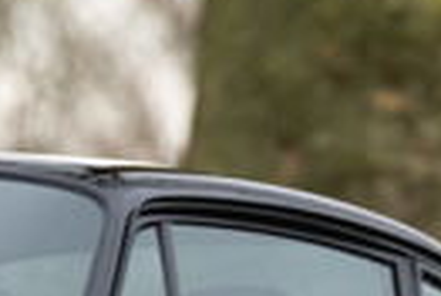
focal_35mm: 1246
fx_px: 15298
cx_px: -91
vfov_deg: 1.1
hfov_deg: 1.7
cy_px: 506
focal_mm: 160
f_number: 2.8
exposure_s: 1/1600
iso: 400
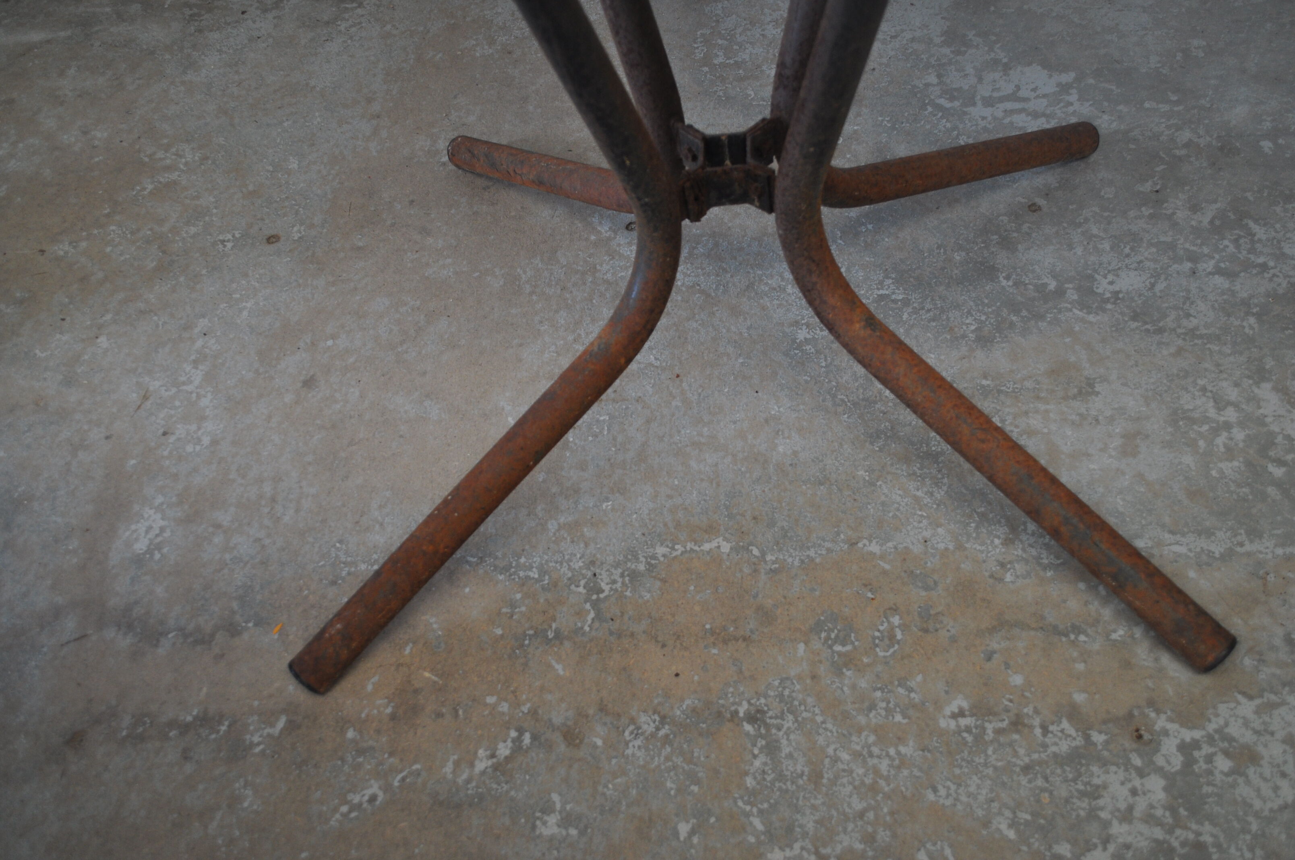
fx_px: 1293
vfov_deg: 36.8
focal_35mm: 36
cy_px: 430
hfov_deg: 53.2
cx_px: 648
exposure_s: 1/60
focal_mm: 24
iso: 450
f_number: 4
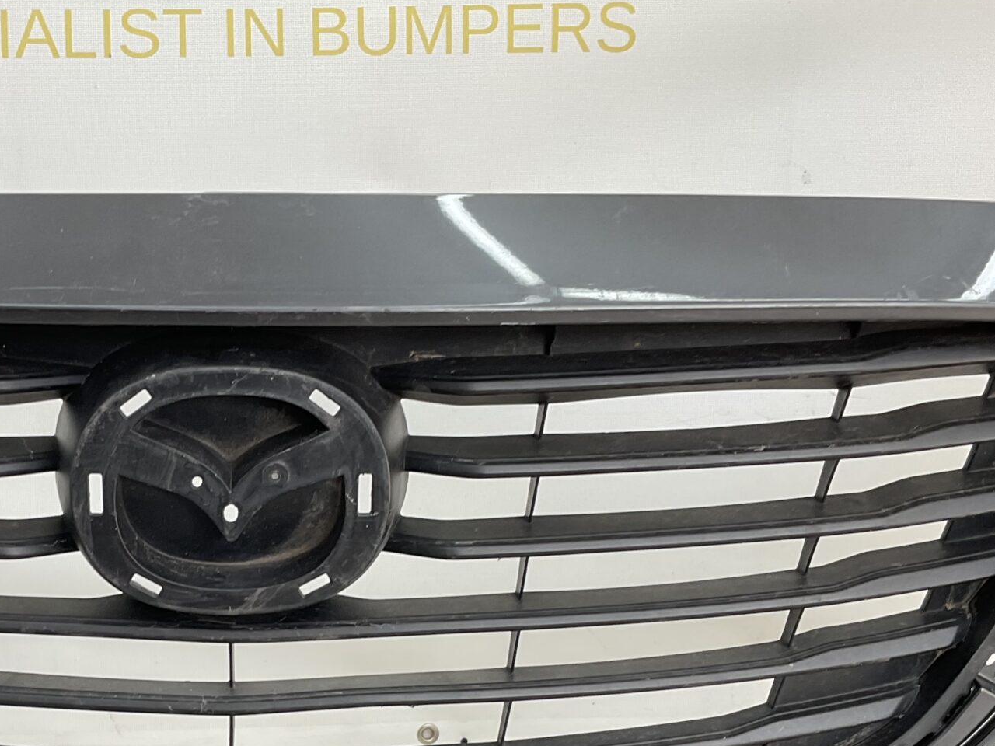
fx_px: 1667
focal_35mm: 58
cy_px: 636
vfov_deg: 24.7
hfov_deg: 32.6
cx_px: 254
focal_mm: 3
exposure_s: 1/100
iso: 20
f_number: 1.8
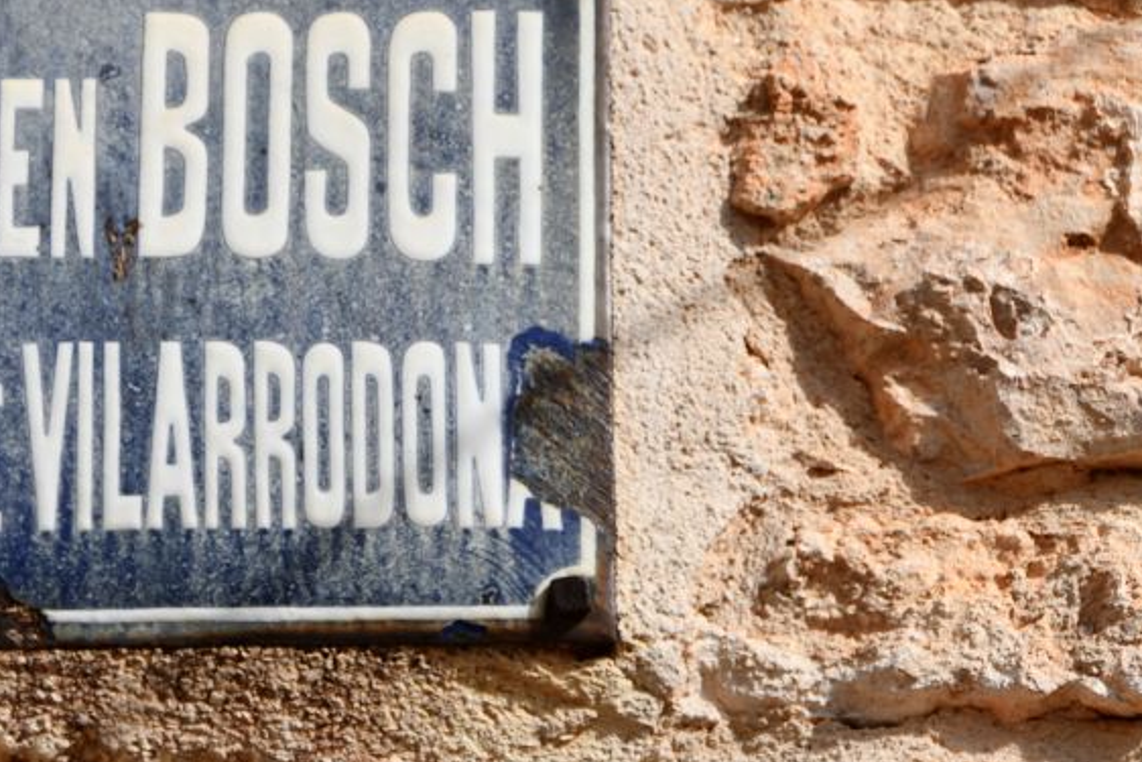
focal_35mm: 317
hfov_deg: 6.5
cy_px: 284
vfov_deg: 4.3
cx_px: 150
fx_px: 10058
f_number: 9
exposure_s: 1/320
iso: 100
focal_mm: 116
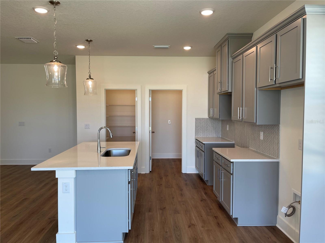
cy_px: 122
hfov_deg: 69.4
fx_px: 235
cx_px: 162
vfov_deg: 54.9
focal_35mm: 25
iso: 50
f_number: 1.6
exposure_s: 1/120
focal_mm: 5.1
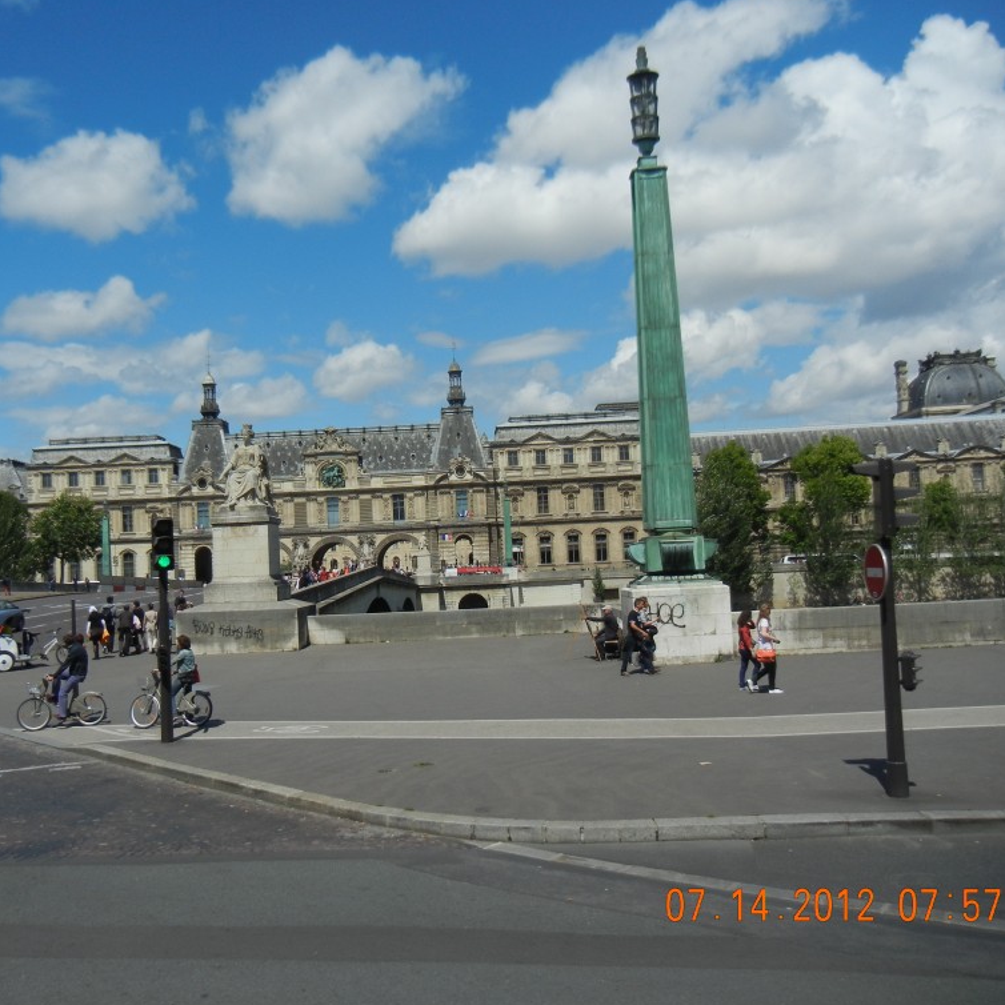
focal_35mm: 36
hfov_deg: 45.8
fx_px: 1182
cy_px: 500
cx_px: 403
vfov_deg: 46.0
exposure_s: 1/781
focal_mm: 5.4
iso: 160
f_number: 7
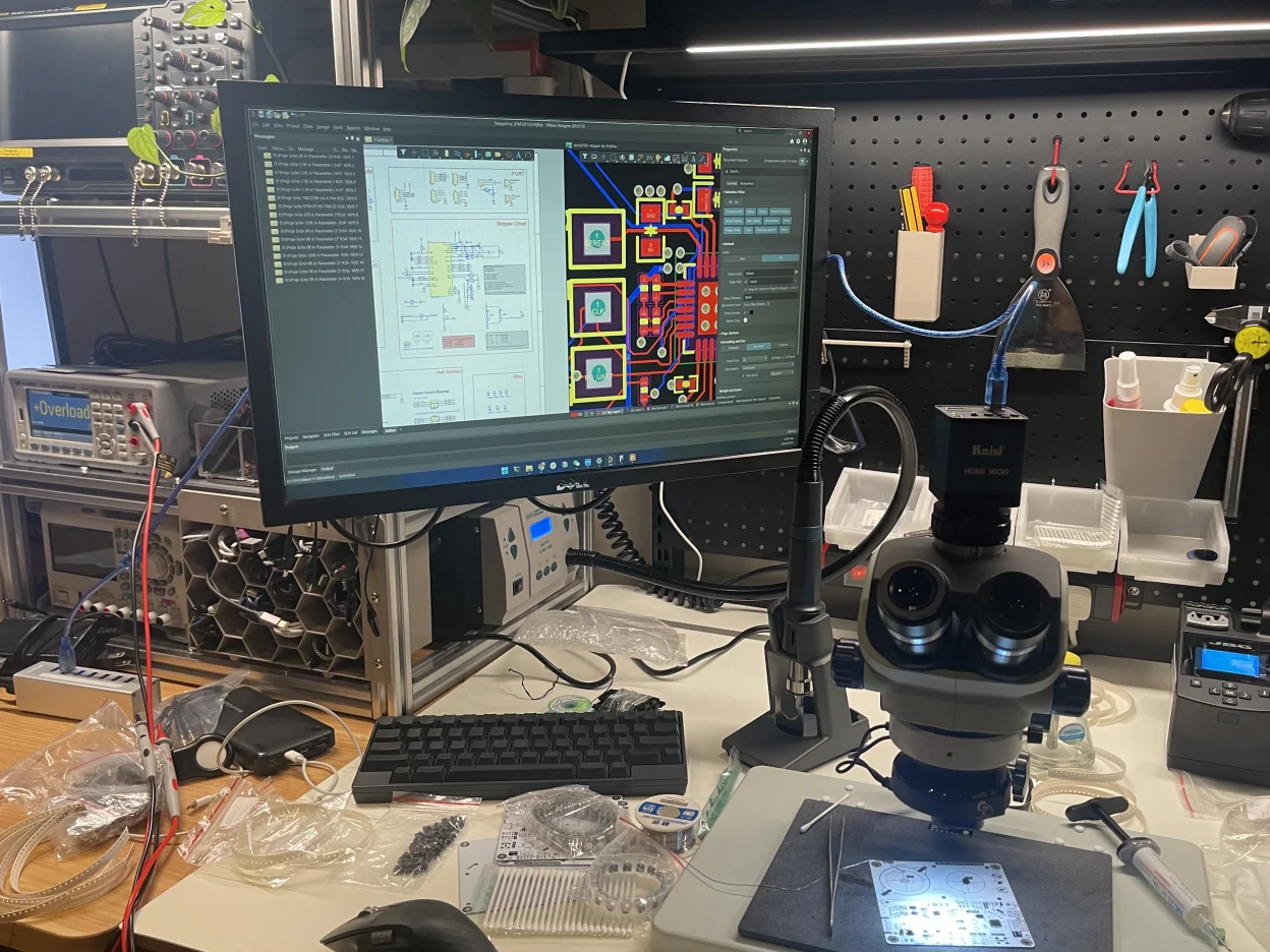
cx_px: 723
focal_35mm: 30
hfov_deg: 59.7
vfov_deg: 46.8
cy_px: 479
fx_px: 1101
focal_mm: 5.1
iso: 125
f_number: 1.6
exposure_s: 1/77
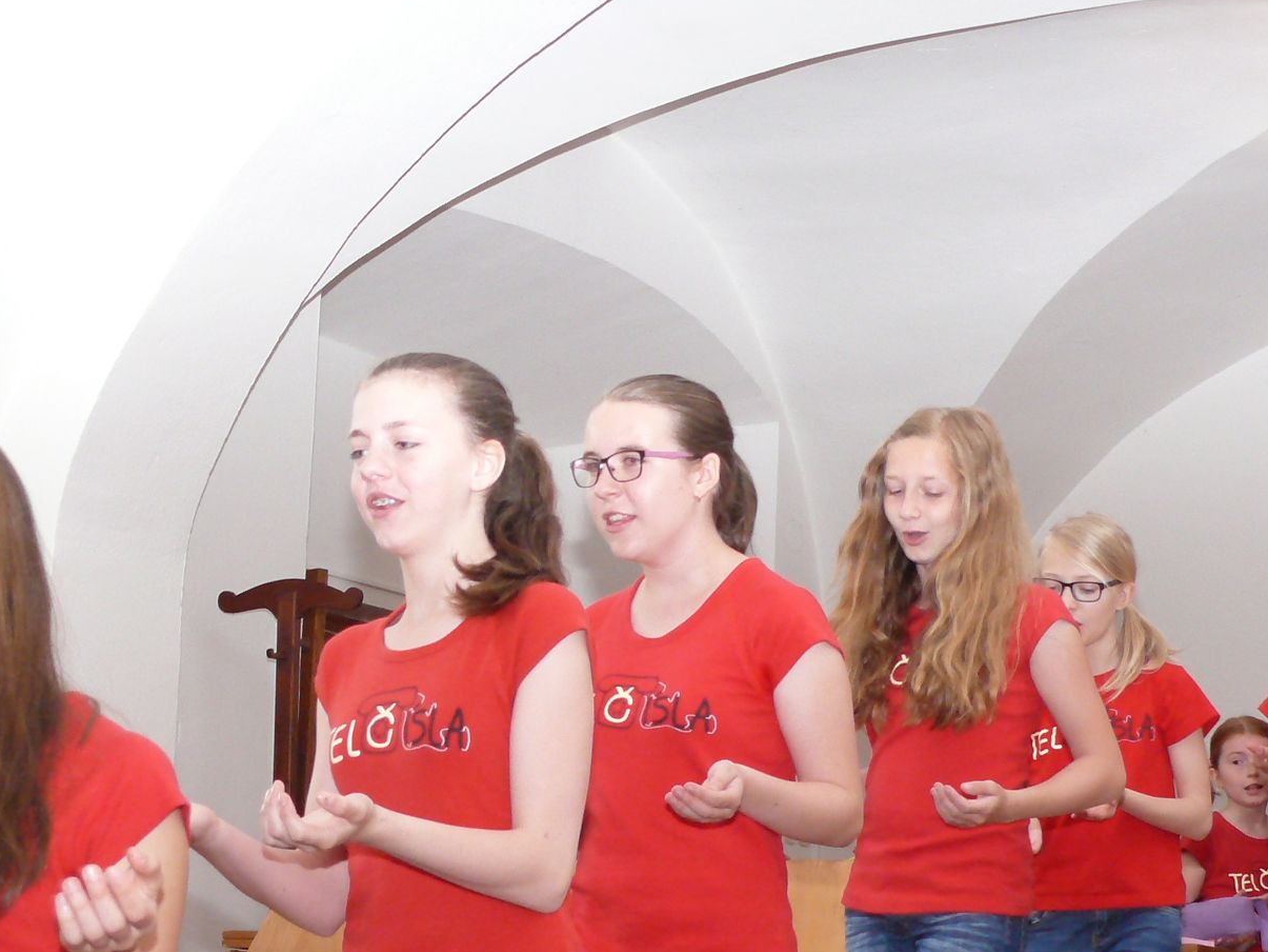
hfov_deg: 22.9
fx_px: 3114
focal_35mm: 85
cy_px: 782
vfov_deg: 17.2
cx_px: 839
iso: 200
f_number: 2.8
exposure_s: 1/125
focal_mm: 9.1
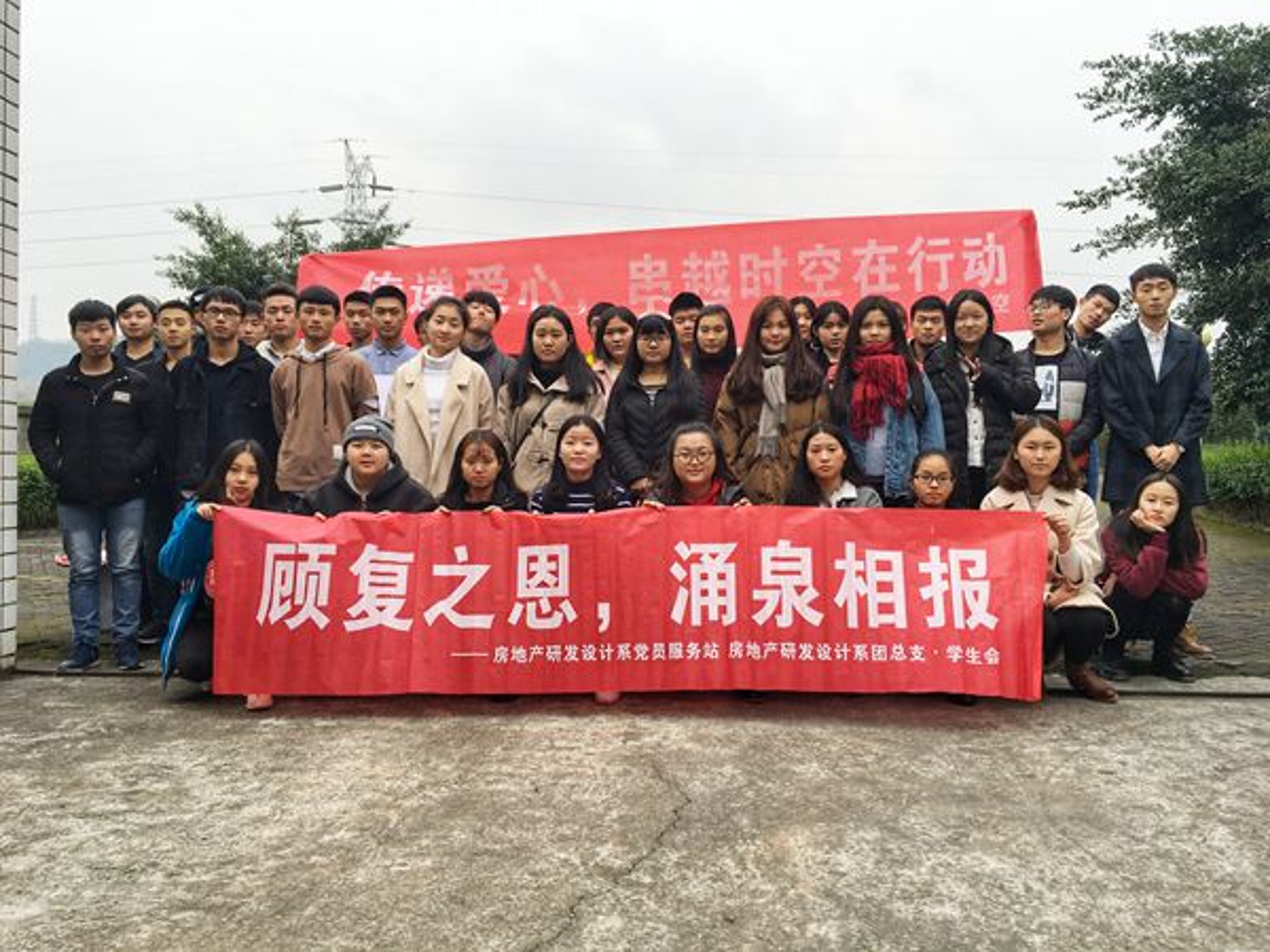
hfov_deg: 61.7
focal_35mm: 29
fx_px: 1064
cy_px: 476
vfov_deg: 48.2
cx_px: 635
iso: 25
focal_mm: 4.15
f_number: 2.2
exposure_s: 1/284
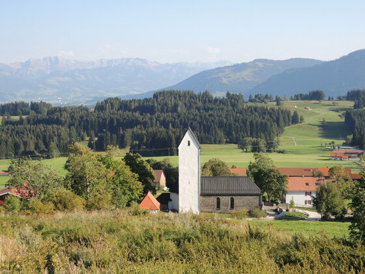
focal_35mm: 55
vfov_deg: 26.6
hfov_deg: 34.9
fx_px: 580
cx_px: 182
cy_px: 137
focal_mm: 9.9
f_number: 4
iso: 100
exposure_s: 1/320
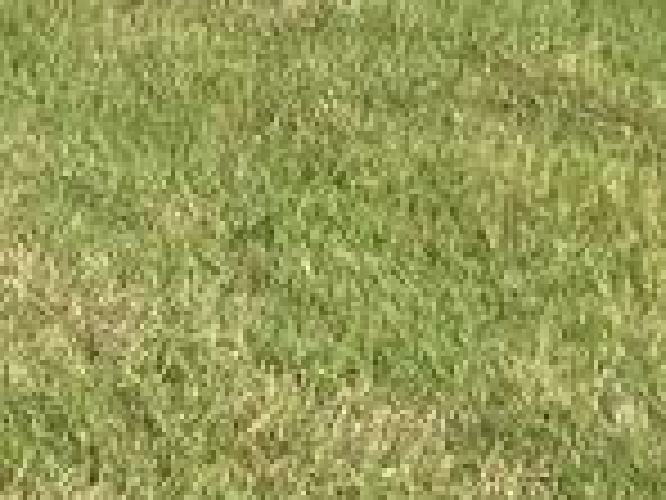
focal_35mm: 180
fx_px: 3463
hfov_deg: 8.9
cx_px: -1368
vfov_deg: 7.7
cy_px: -689
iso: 32
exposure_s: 1/3846
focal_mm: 4.25
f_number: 1.8
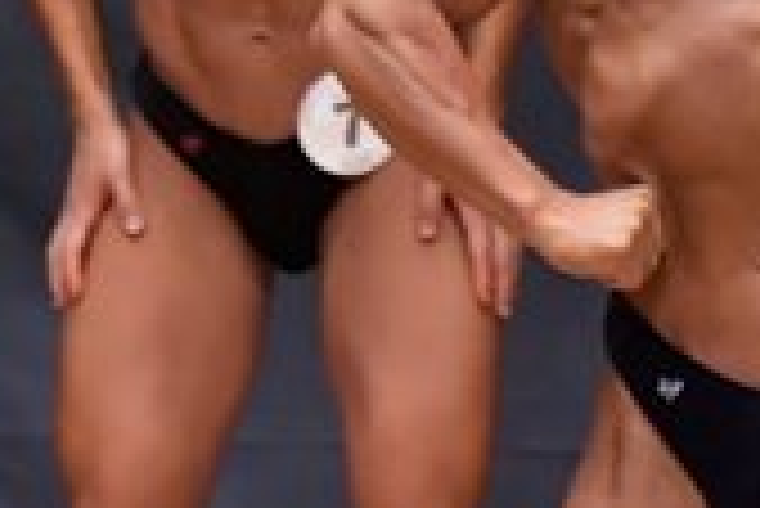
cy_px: 436
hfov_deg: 1.5
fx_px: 29073
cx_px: 160
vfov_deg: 1.0
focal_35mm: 1376
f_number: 5.6
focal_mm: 200
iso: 6400
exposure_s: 1/400
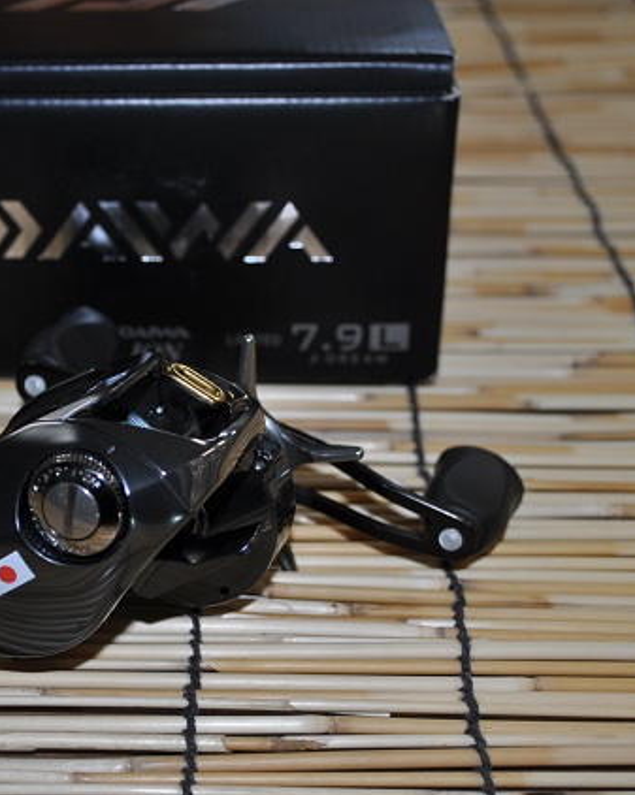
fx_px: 1717
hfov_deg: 20.8
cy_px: 399
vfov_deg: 26.1
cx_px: 149
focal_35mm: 73
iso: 200
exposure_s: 1/30
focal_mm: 34
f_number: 5.6
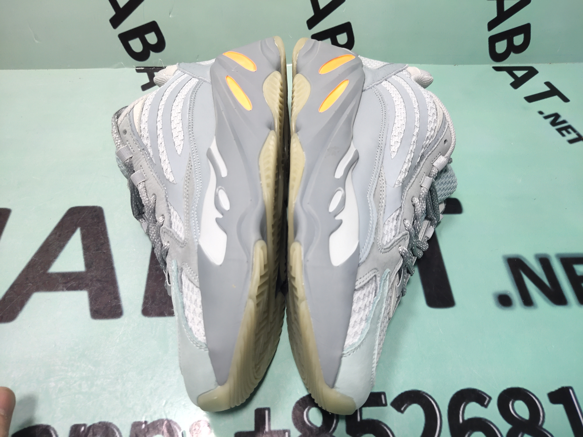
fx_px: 505
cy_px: 218
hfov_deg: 60.0
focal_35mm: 30
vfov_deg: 46.8
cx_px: 292
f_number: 1.79
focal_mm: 4.35
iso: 127
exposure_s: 1/100
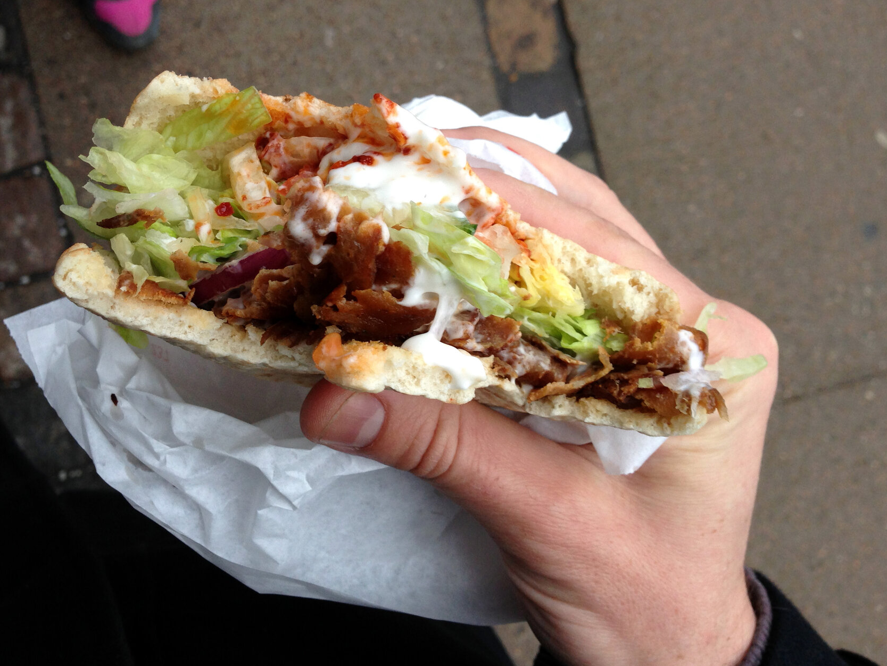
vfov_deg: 37.7
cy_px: 289
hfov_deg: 48.9
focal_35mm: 38
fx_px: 974
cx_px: 408
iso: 64
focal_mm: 4.13
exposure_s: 1/60
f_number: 2.4
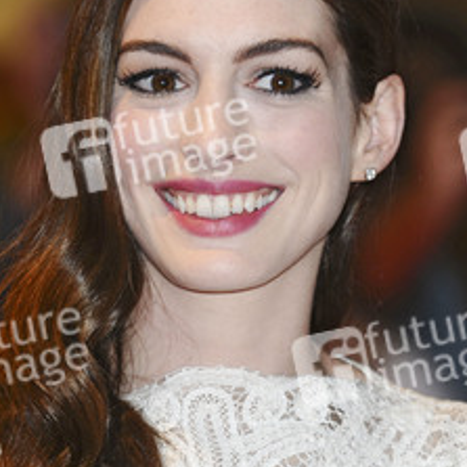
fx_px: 5415
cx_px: 210
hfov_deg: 4.9
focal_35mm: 355
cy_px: 253
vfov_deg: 4.9
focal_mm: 155
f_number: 4.5
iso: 320
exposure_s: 1/160
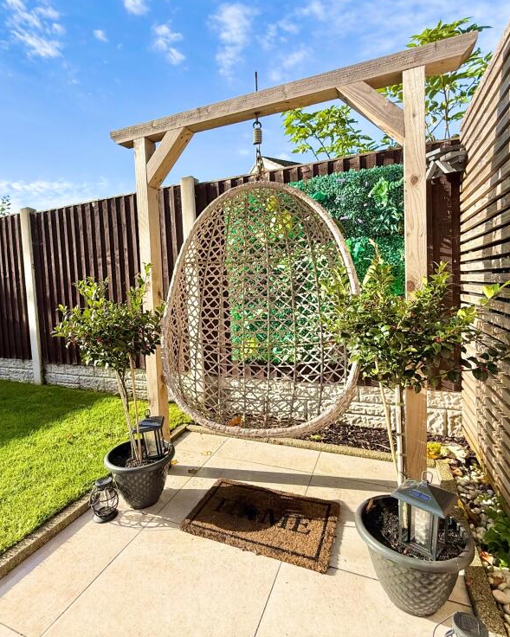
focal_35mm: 19
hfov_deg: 70.6
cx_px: 225
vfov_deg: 83.2
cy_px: 306
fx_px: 358
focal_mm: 2.22
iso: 64
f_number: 2.2
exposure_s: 1/1050
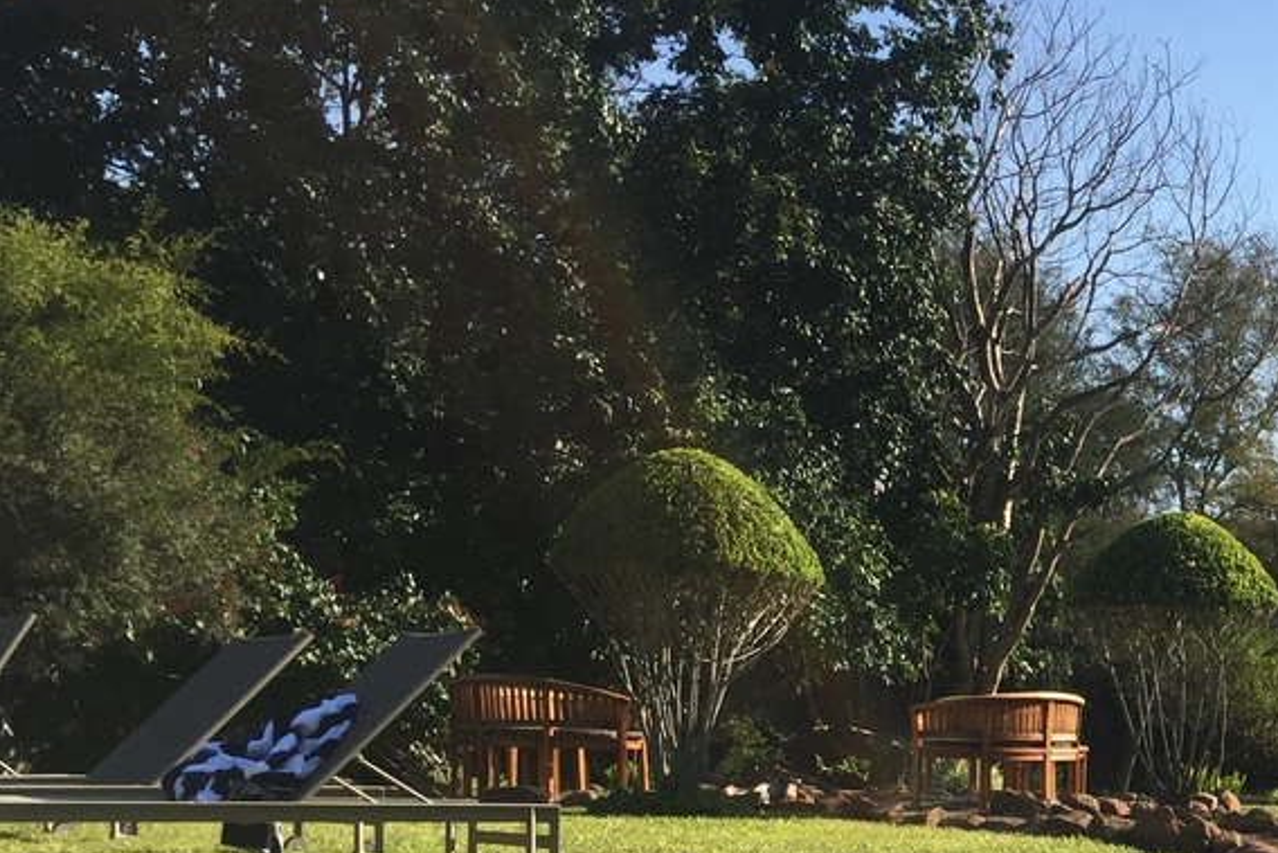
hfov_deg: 27.2
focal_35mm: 68
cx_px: 1400
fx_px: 2414
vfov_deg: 19.4
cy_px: 880
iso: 32
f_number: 2.2
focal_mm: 4.15
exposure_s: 1/1582
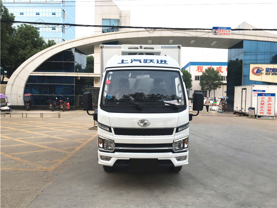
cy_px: 104
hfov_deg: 61.7
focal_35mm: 29
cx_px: 138
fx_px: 232
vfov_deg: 48.2
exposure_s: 1/50
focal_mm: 4.15
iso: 25
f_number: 2.2
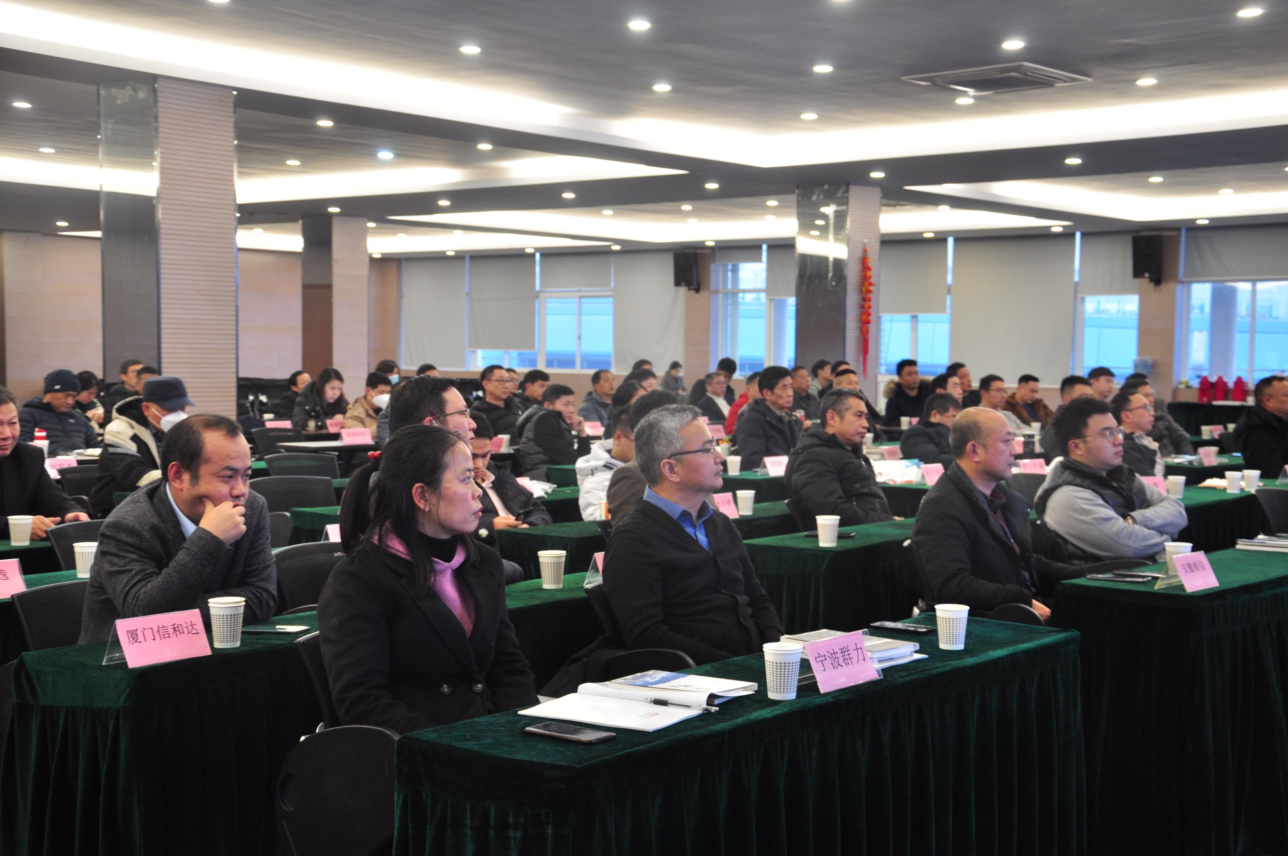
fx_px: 1715
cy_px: 428
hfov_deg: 41.2
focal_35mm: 48
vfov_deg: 28.0
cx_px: 644
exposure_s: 1/13
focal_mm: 32
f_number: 5.6
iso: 400
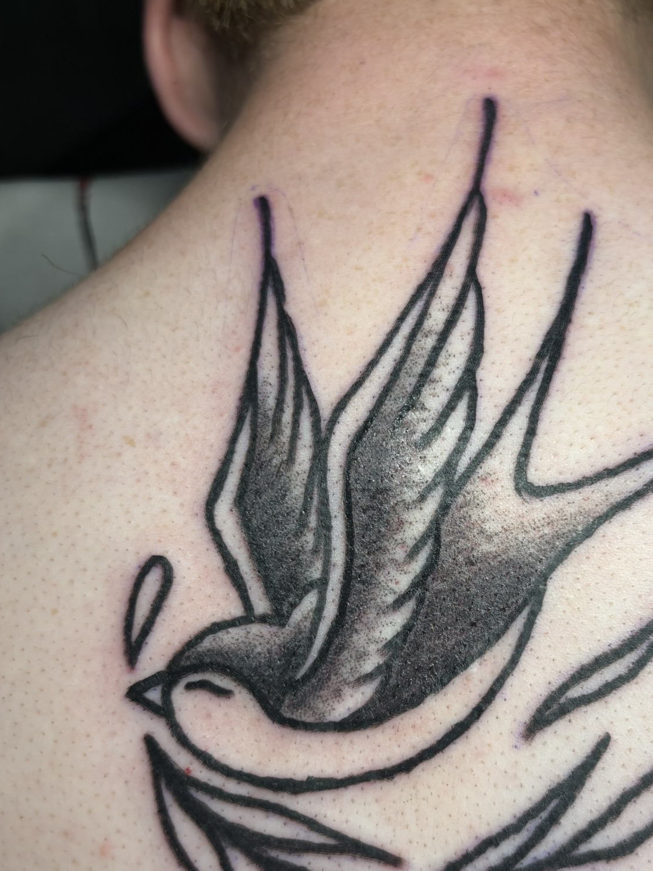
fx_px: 906
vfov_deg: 51.0
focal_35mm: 36
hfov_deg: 39.2
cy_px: 524
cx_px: 437
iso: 40
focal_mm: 5.96
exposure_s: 1/148
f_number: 1.6
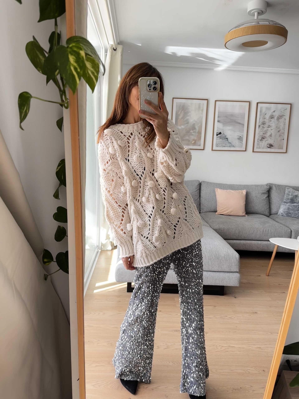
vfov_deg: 71.6
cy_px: 200
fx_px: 276
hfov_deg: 56.8
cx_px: 150
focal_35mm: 24
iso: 100
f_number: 1.78
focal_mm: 6.76
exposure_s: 1/172
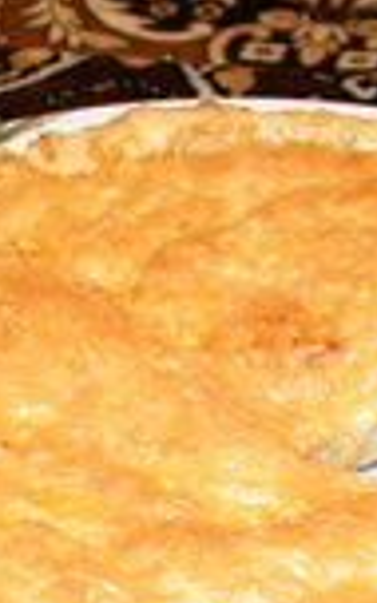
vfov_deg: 18.2
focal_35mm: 113
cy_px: 500
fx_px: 1858
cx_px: 298
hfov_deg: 11.5
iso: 400
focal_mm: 6.4
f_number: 3.7
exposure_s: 1/30
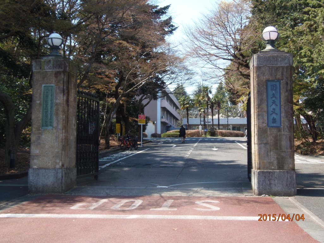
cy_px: 122
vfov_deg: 34.3
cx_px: 162
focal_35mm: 42
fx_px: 393
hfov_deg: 44.8
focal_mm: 7.8
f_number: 3.6
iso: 64
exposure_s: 1/50
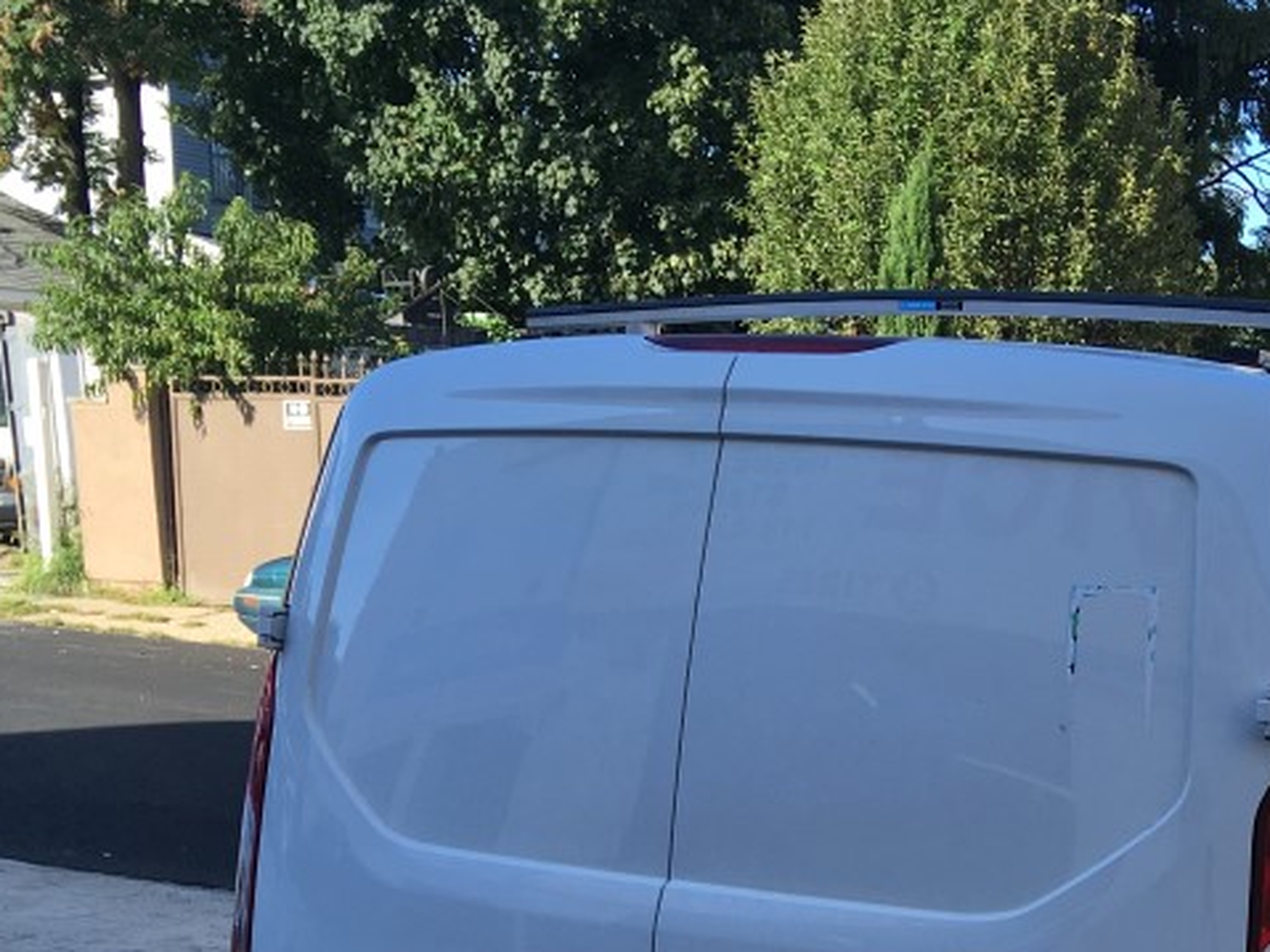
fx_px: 2274
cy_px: 994
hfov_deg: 30.6
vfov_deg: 22.5
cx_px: 986
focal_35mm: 62
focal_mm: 4.15
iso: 25
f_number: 2.2
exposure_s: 1/523
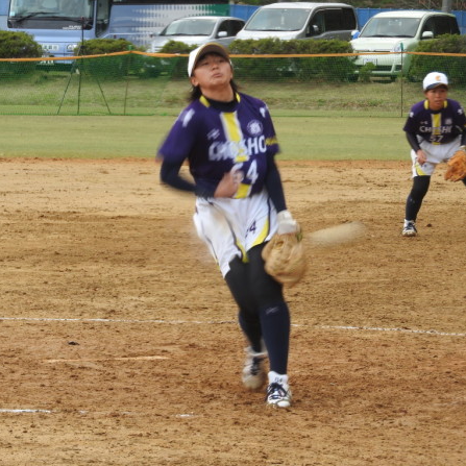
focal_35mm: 261
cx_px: 210
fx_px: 3975
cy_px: 234
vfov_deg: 6.7
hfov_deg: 6.7
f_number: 5.3
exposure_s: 1/60
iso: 100
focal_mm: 39.4
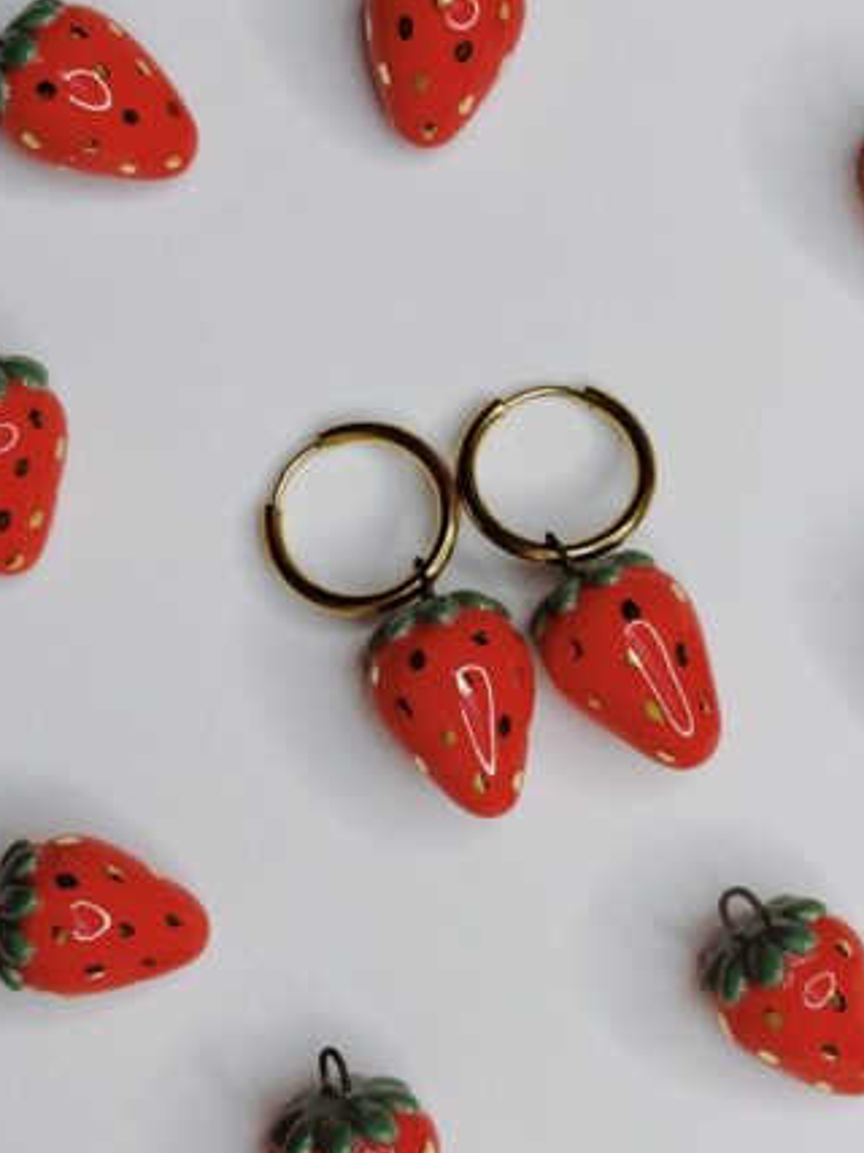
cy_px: 645
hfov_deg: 16.4
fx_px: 2997
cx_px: 491
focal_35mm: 90
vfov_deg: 21.8
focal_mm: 6.86
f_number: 1.78
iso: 64
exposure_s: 1/282
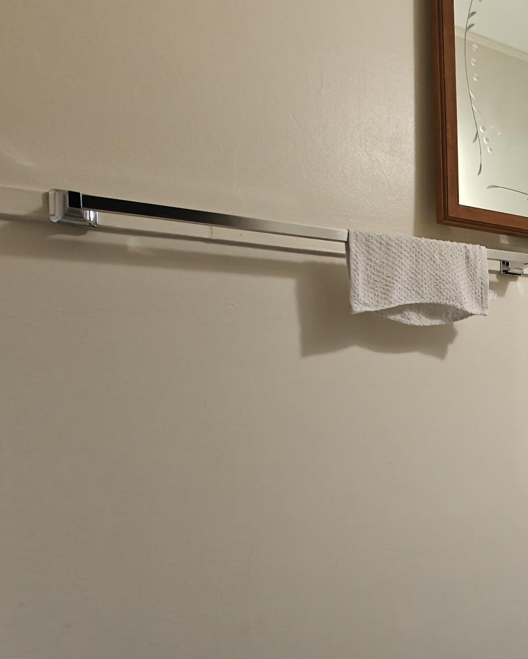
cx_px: 572
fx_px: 625
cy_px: 434
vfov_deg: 54.6
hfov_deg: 38.4
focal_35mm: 32
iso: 320
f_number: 2.2
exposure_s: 1/60
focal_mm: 2.62
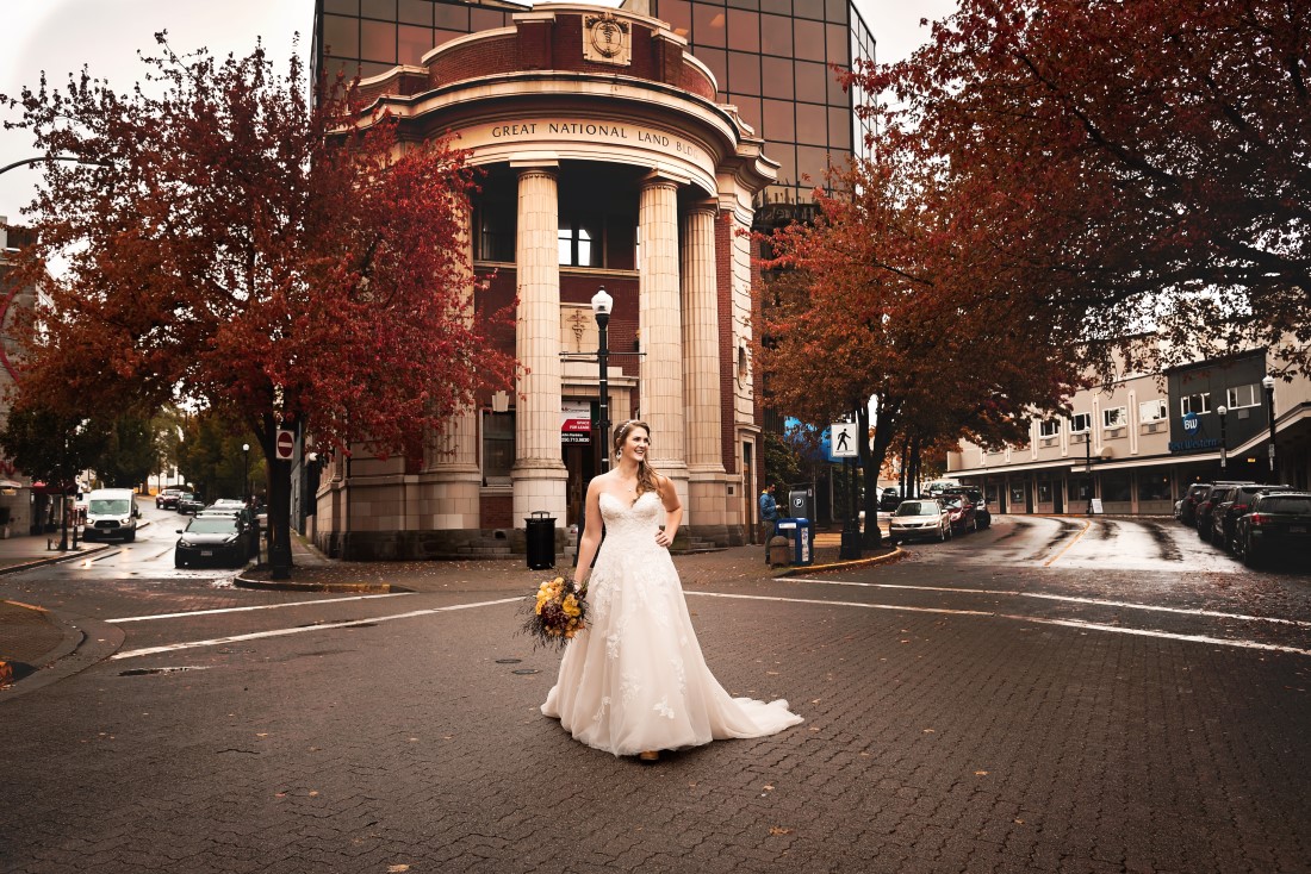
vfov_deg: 43.6
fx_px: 1093
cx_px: 656
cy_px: 437
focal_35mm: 30
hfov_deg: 61.9
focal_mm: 30
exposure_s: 1/200
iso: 400
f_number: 7.1
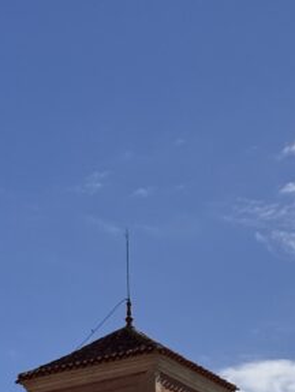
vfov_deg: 11.1
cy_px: 579
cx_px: 82
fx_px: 1939
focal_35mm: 171
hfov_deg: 8.7
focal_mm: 6.76
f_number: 1.78
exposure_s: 1/9009
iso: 64
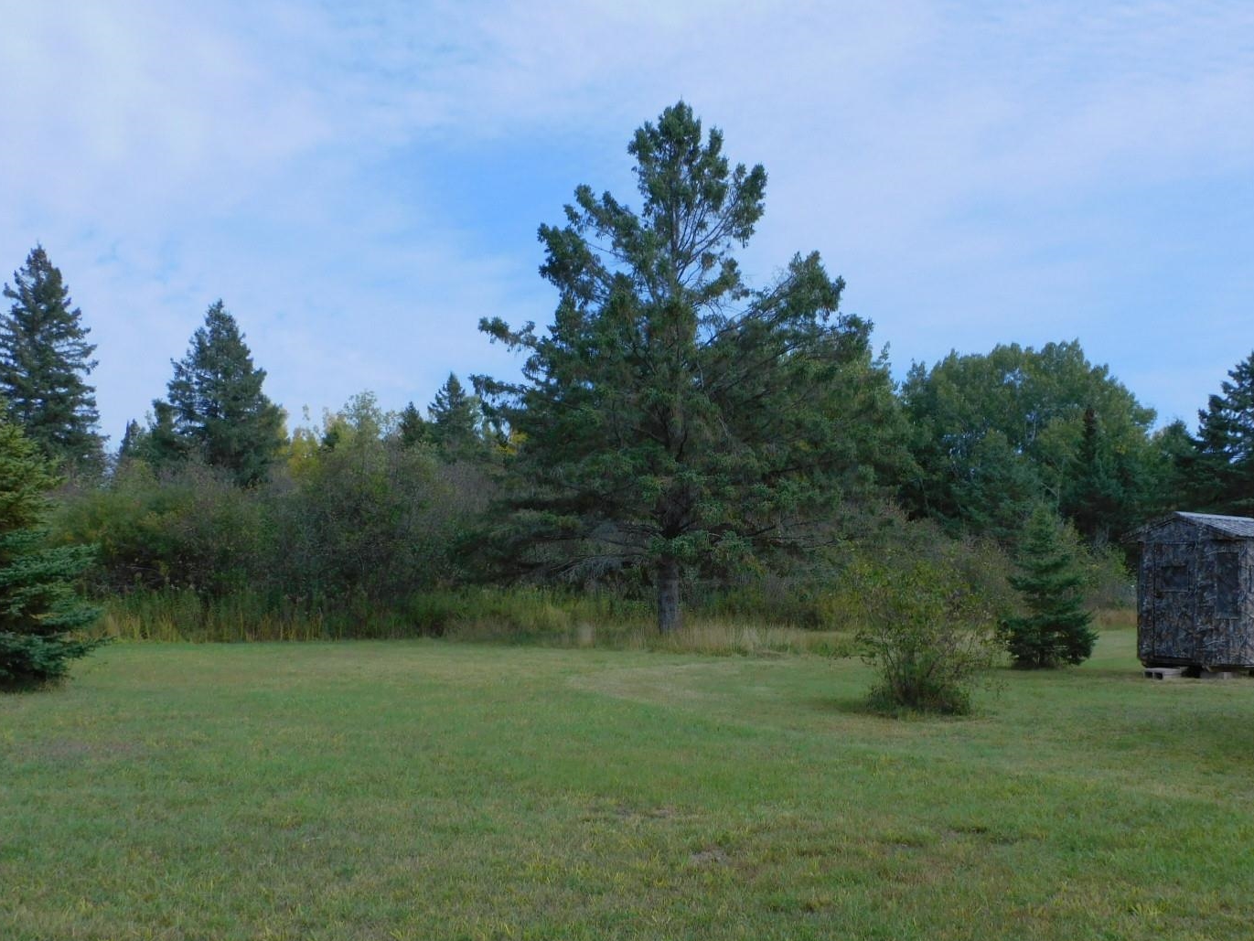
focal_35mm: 35
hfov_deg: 52.5
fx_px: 1268
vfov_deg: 40.6
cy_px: 548
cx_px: 697
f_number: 3.5
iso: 125
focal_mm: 5.4
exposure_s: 1/1250
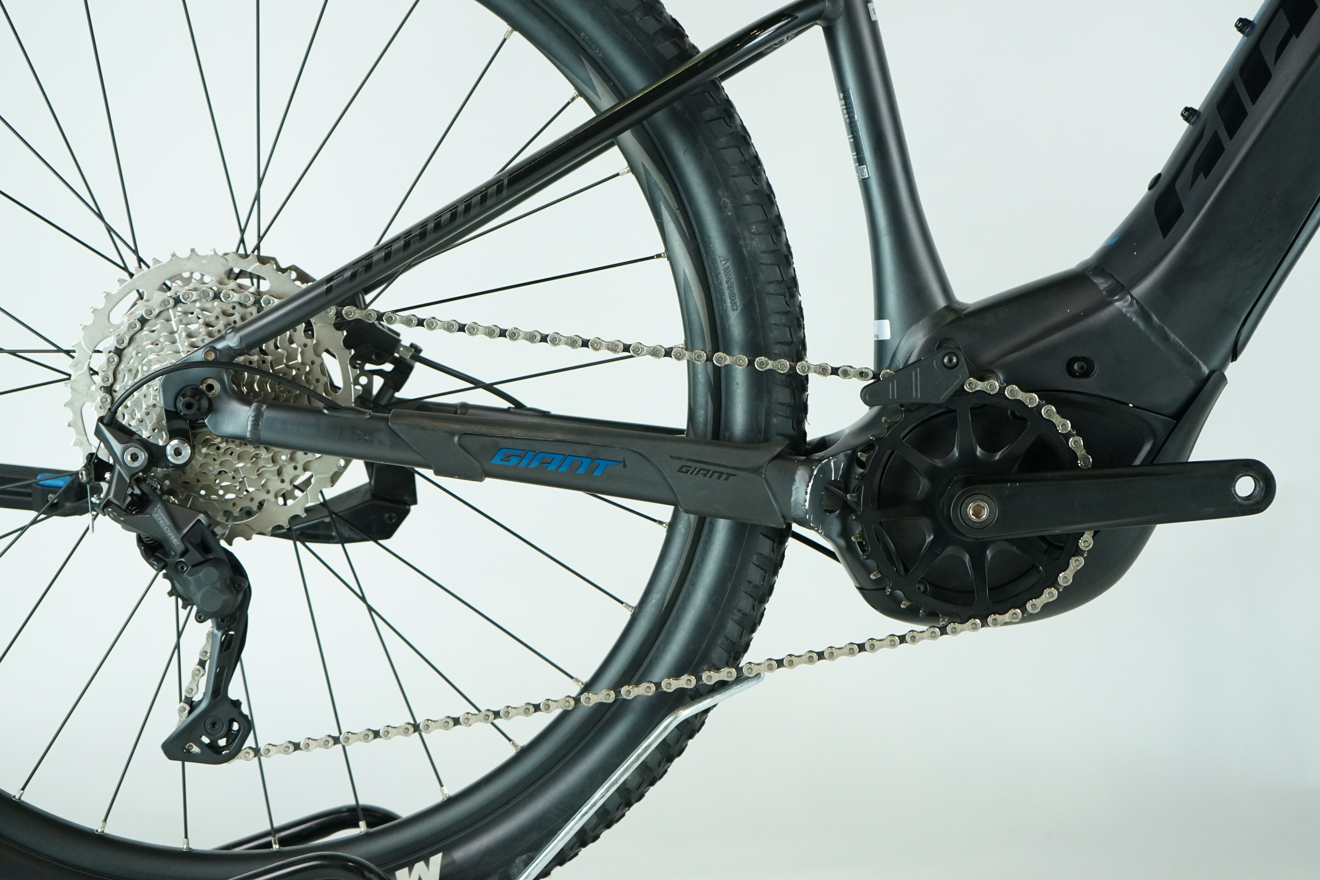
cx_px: 660
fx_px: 2346
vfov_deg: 21.2
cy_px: 440
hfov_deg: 31.4
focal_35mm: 64
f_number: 5.6
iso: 2000
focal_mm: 64
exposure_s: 1/200
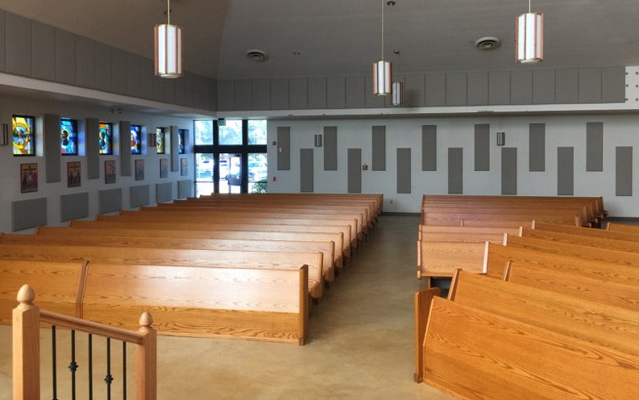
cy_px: 165
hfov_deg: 61.2
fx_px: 540
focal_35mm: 31
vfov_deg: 40.5
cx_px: 320
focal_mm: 4.15
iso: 32
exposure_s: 1/30
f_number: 2.2
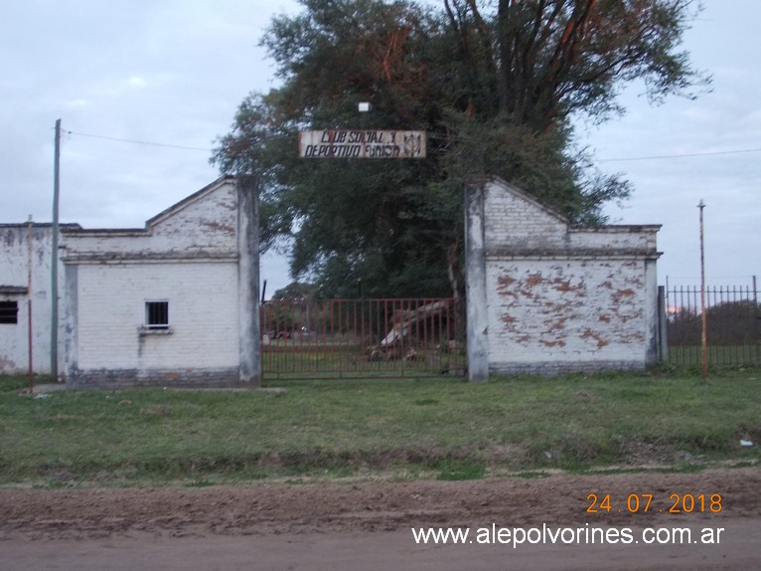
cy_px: 286
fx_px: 945
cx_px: 380
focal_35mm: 43
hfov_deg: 43.9
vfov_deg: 33.6
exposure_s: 1/30
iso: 200
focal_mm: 6.1
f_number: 3.3
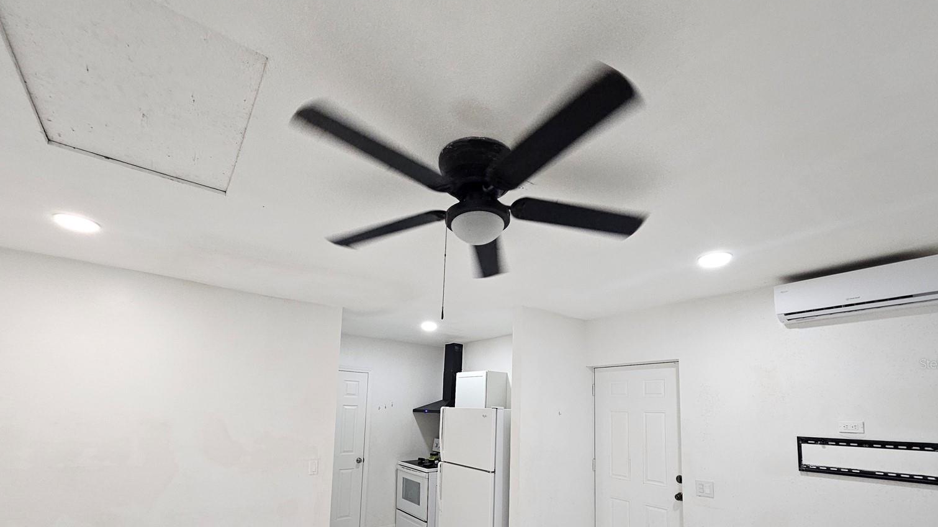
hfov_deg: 103.0
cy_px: 363
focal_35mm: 15
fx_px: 373
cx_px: 482
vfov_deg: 68.0
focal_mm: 2.2
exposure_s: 1/100
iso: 250
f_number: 2.2
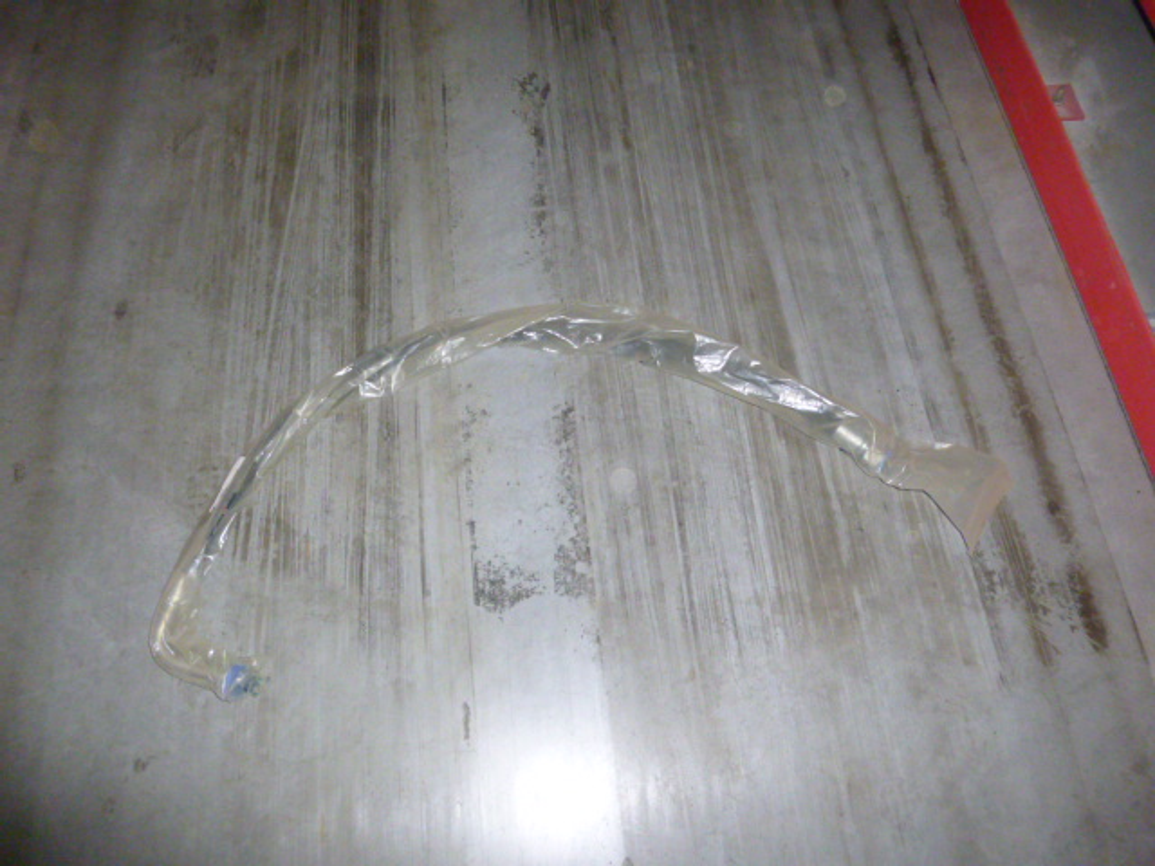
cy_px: 433
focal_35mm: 25
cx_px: 578
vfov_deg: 54.9
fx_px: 834
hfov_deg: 69.4
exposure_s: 1/60
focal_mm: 4.5
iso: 400
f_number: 3.1
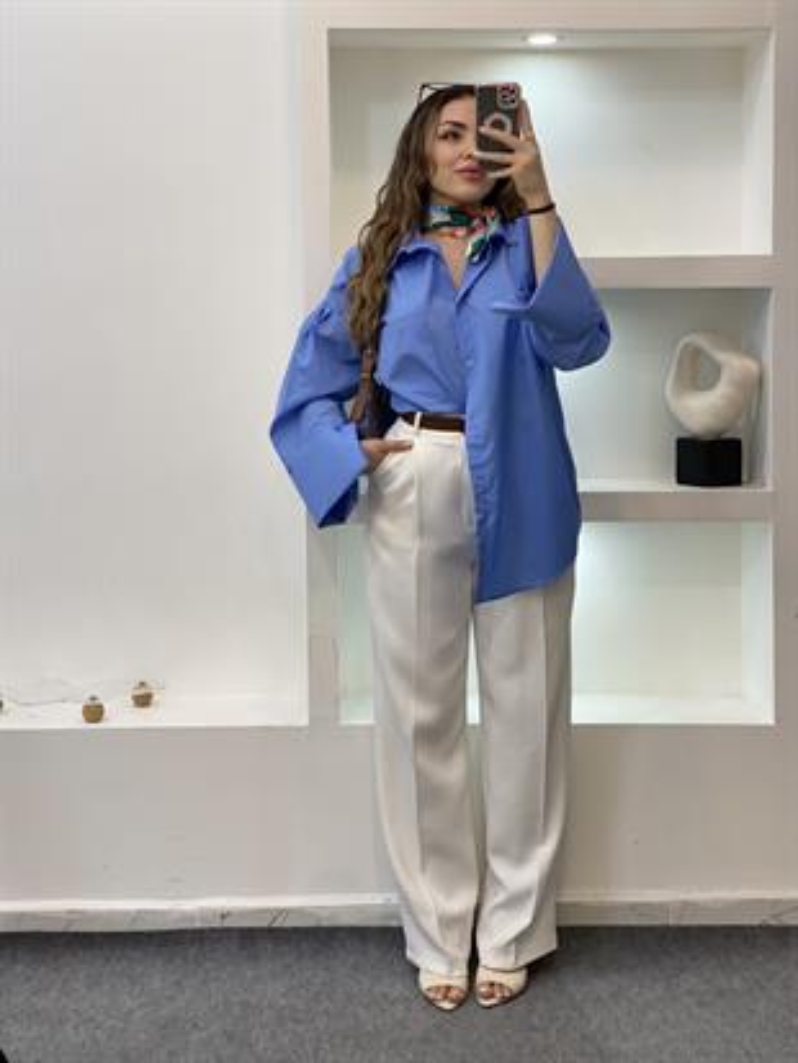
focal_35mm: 52
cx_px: 399
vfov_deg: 36.8
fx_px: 1598
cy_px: 532
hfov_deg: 28.0
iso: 80
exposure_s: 1/100
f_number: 2
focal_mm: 6
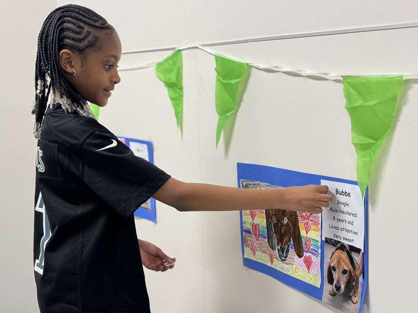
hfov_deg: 39.7
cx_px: 209
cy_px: 156
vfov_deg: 30.3
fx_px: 580
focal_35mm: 48
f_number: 1.78
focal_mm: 6.76
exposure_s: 1/60
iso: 64
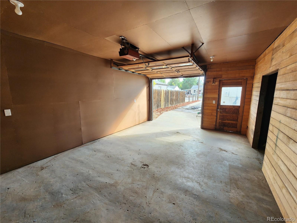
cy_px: 112
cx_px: 148
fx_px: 112
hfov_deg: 106.2
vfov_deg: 89.9
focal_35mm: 13
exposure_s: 1/60
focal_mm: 2.2
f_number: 2.2
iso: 64
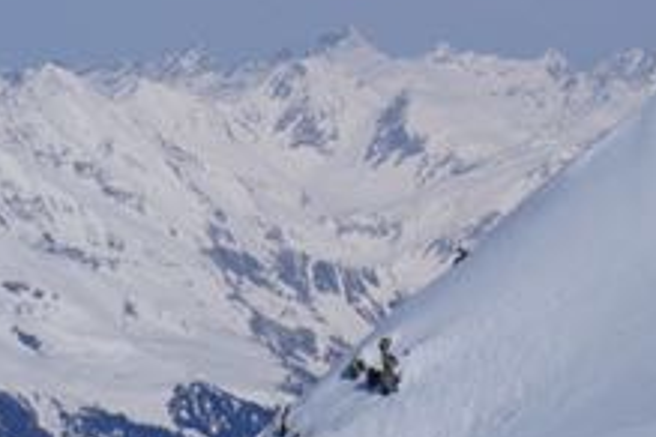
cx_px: 1372
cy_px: -54
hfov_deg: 7.6
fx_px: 4737
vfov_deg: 5.3
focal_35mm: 260
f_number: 11
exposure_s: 1/500
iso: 100
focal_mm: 38
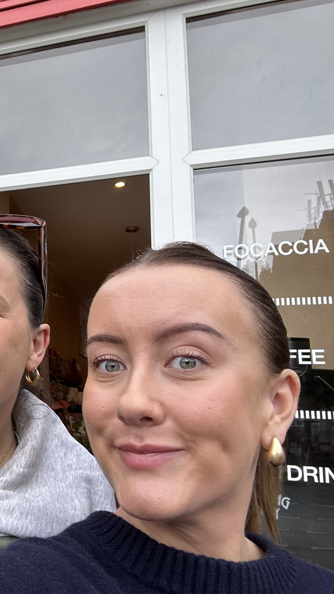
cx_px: -57
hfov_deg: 29.4
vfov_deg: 56.6
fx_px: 551
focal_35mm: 35
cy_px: 285
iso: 25
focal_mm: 2.69
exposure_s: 1/139
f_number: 1.9
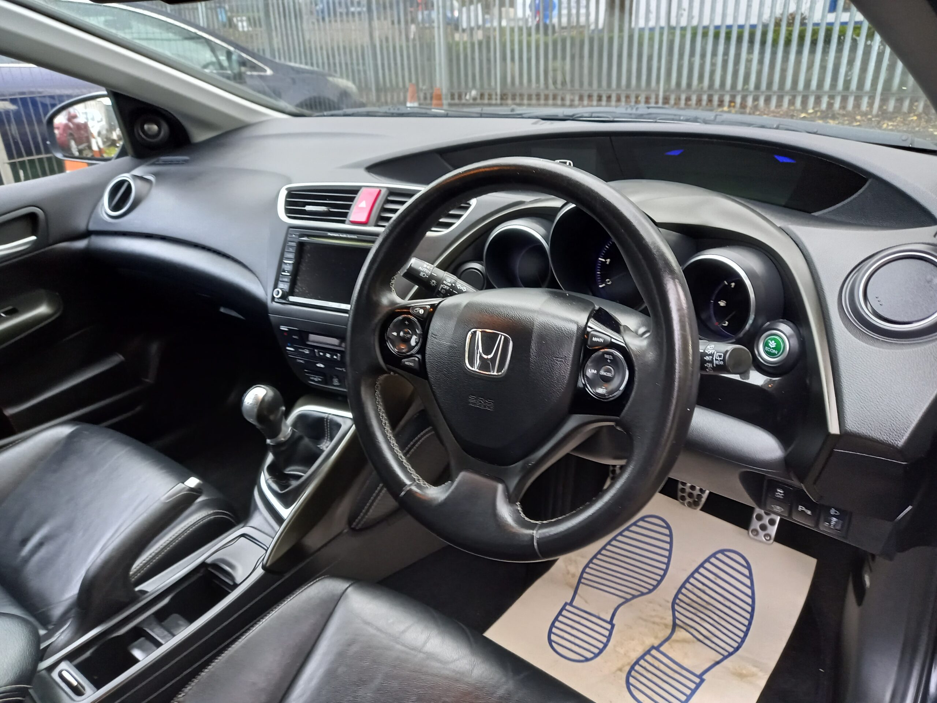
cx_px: 468
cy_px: 352
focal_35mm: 25
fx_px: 677
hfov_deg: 69.4
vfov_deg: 54.9
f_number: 2
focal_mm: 4.6
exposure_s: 1/24
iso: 200
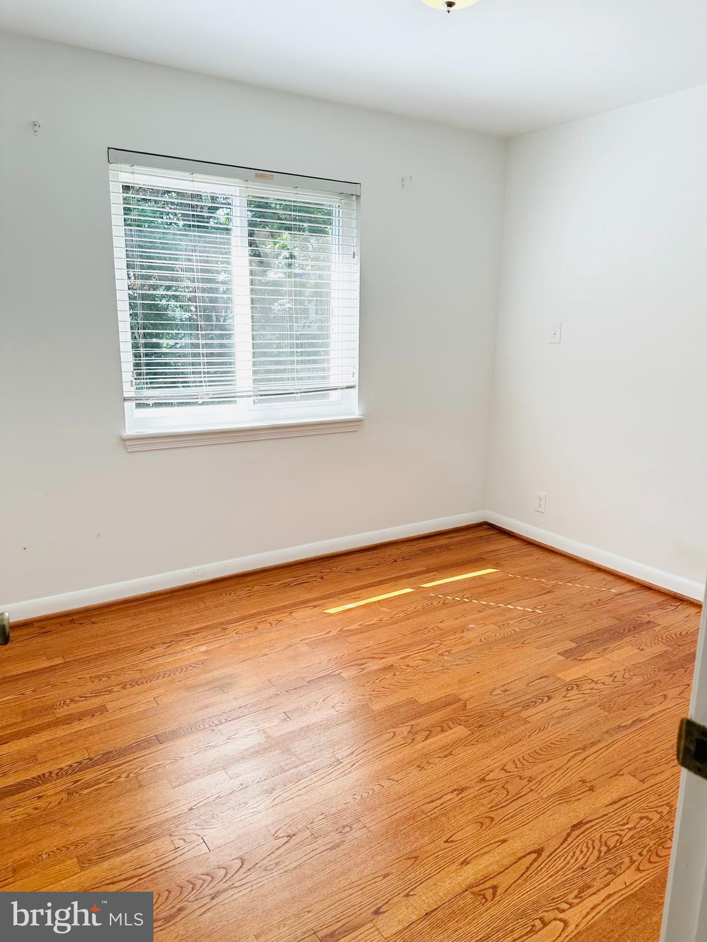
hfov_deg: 56.8
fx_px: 654
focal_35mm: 24
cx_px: 354
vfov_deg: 71.6
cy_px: 471
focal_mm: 6.86
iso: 80
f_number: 1.78
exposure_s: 1/186
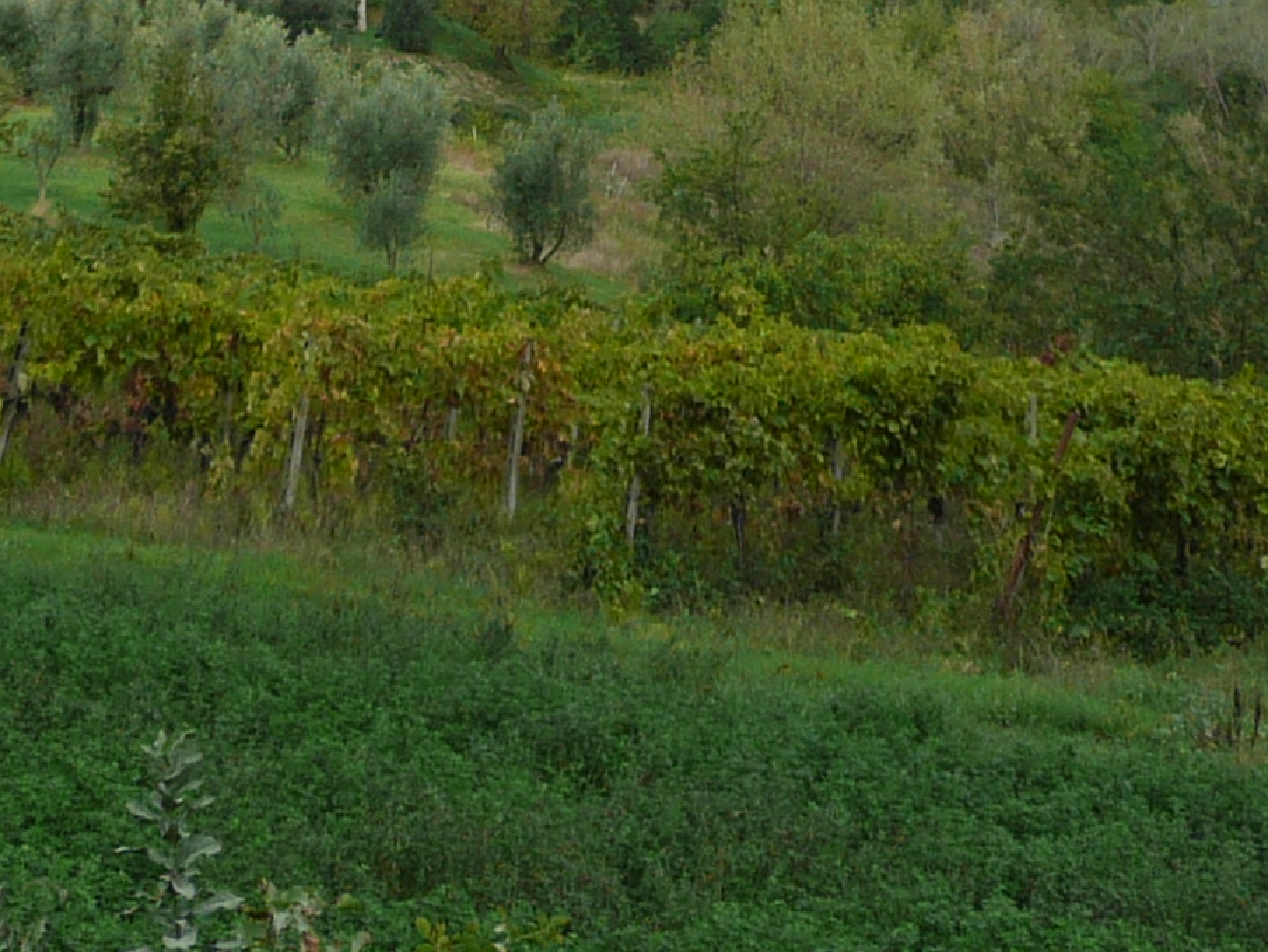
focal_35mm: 87
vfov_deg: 16.0
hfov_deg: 22.5
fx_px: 3188
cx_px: 609
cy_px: -339
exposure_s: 1/640
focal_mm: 4.6
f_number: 3.3
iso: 100
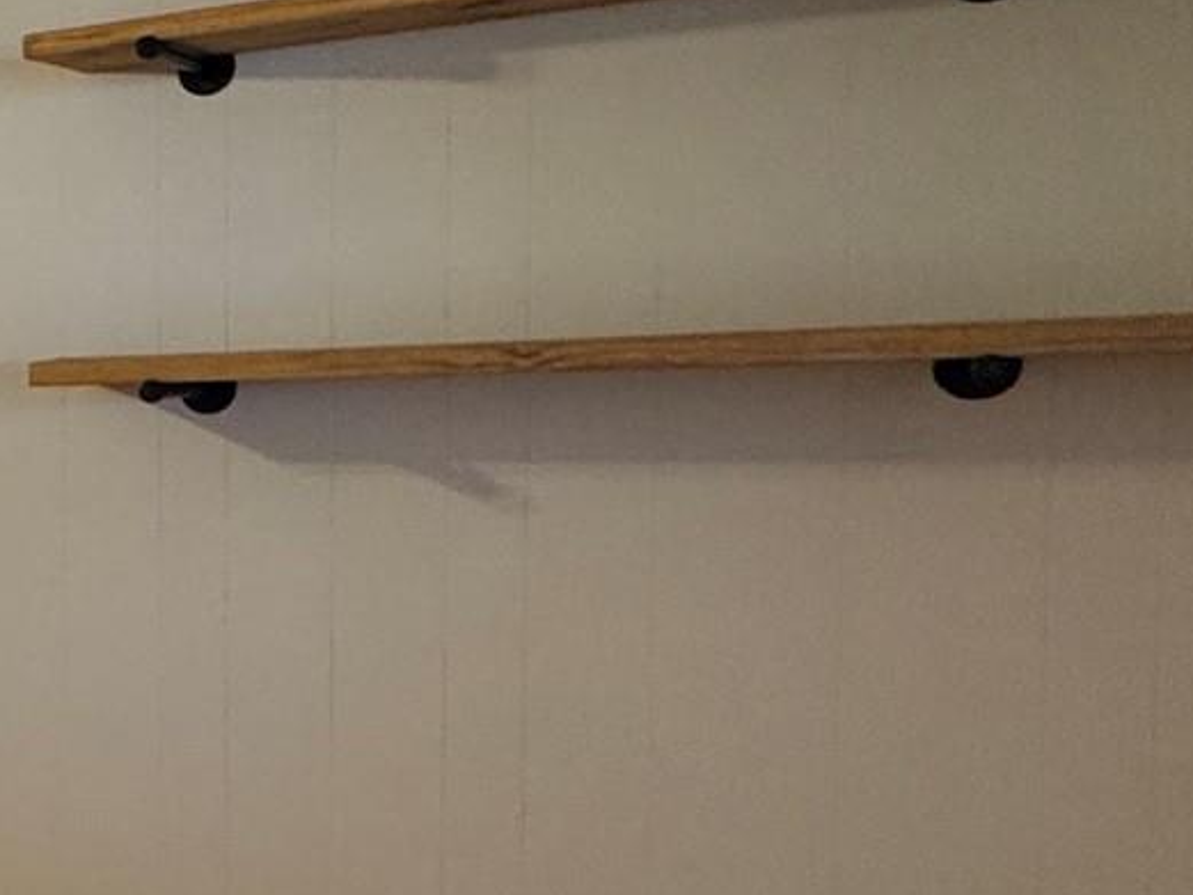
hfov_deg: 24.5
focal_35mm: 55
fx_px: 1896
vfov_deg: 26.5
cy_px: 538
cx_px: -714
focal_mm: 2.22
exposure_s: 1/60
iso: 250
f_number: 2.2
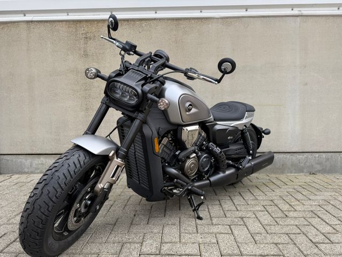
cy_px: 128
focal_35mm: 24
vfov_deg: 56.8
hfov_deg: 71.6
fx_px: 237
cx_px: 171
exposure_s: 1/627
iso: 80
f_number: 1.78
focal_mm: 6.76
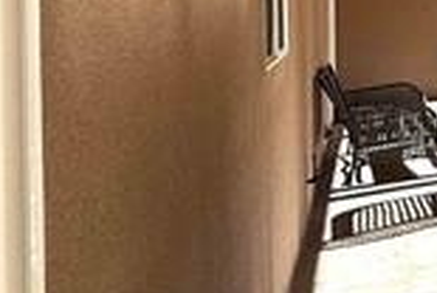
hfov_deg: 20.6
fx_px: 730
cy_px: -34
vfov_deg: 21.5
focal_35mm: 60
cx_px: 823
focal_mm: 2.22
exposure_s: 1/625
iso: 50
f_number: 2.2
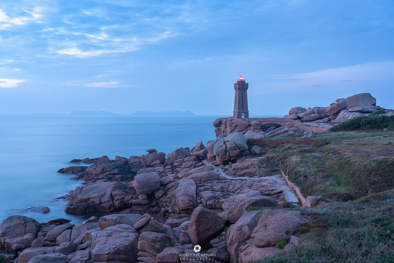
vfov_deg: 36.9
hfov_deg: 53.1
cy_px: 132
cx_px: 197
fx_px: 394
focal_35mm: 36
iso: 100
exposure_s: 30
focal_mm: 36
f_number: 4
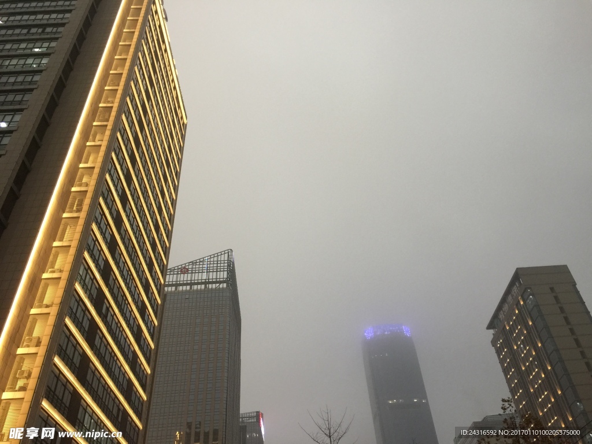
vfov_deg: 48.2
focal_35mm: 29
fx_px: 496
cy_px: 222
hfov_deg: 61.7
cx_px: 296
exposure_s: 1/17
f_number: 2.2
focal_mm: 4.15
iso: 64
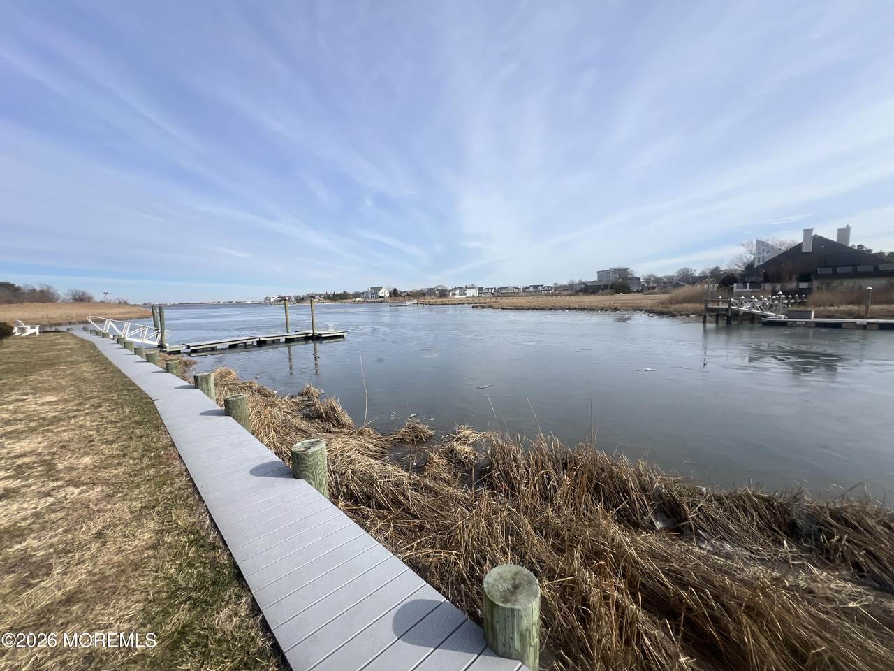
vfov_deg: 89.9
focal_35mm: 13
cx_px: 447
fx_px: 336
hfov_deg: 106.2
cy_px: 336
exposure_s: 1/2137
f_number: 1.8
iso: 32
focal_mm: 1.57
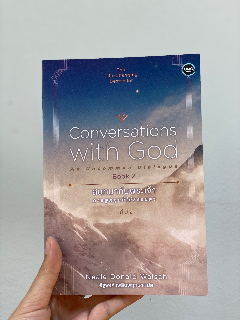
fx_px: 481
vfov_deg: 36.8
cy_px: 160
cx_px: 120
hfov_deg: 28.0
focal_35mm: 52
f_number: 2
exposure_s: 1/122
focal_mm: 6
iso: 20
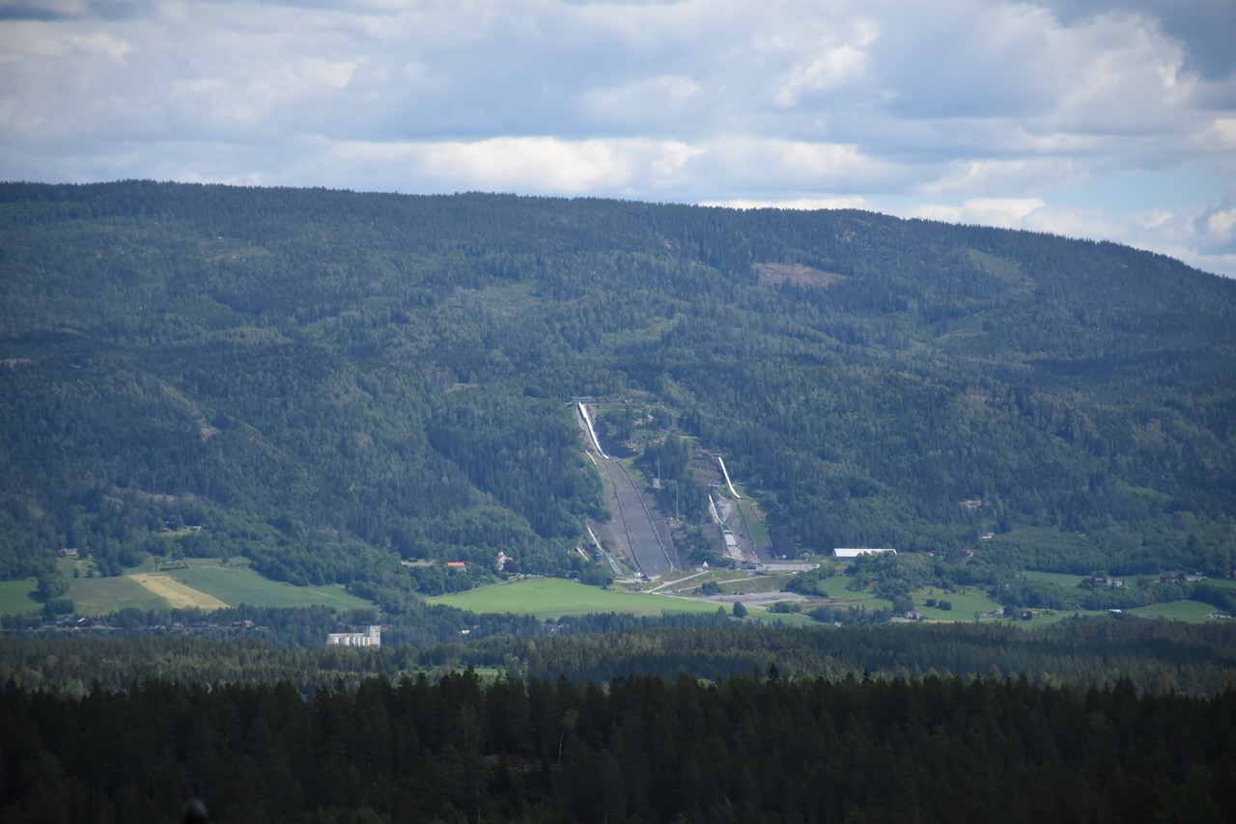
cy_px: 412
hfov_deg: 9.8
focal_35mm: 210
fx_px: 7211
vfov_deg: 6.5
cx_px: 618
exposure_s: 1/2000
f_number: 6.3
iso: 400
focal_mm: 140
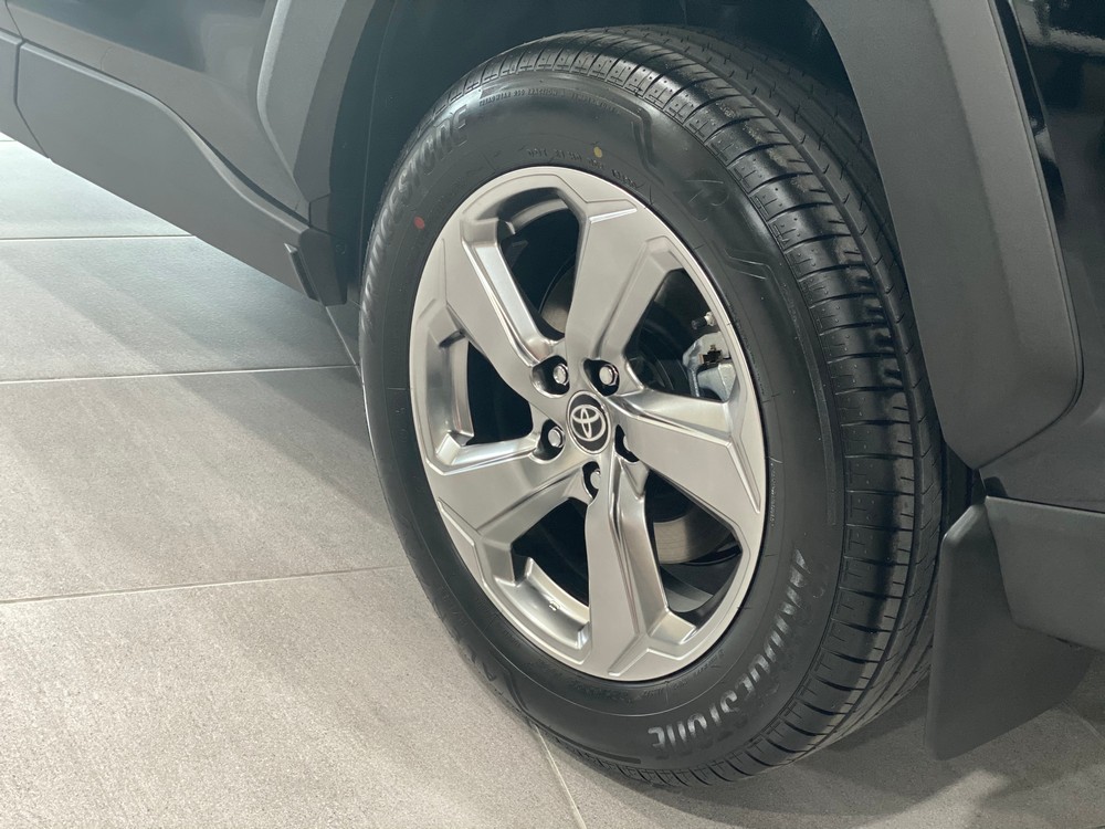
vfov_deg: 28.0
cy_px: 414
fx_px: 1660
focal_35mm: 52
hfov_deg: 36.8
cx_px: 552
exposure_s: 1/77
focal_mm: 6
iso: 250
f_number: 2
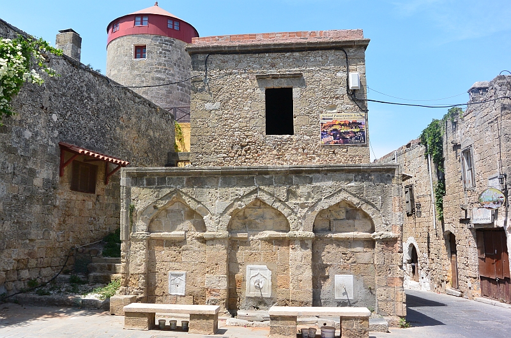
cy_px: 169
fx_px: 411
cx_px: 256
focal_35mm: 29
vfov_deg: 44.7
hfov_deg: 63.8
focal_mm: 11
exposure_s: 1/640
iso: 160
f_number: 4.5
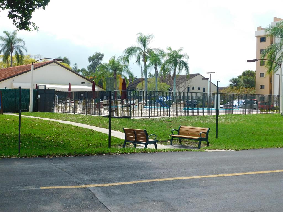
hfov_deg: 42.1
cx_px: 142
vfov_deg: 32.2
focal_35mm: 45
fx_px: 368
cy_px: 106
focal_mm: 8
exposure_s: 1/800
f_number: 3.7
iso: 125
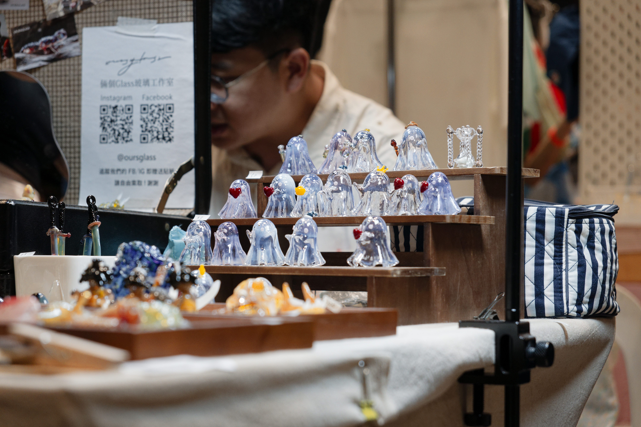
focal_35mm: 76
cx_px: 318
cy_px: 212
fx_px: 1353
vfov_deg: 17.9
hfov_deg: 26.7
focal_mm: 50
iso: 400
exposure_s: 1/125
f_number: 4
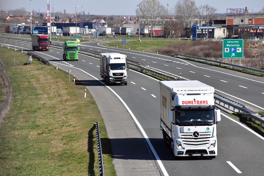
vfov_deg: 6.5
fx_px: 1539
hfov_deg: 9.8
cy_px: 88
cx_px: 132
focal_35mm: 210
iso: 3200
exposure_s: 1/8000
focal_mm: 140
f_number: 11
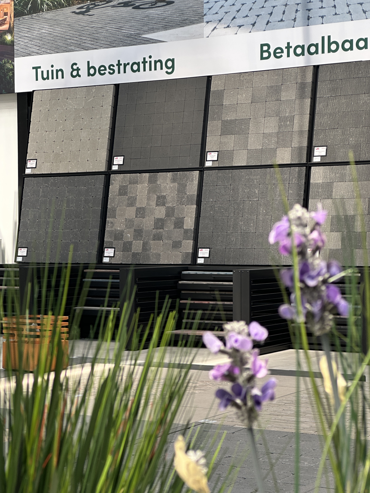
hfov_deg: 19.1
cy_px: 246
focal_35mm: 77
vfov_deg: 25.3
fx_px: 1097
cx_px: 185
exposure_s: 1/99
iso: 50
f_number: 2.8
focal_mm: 9
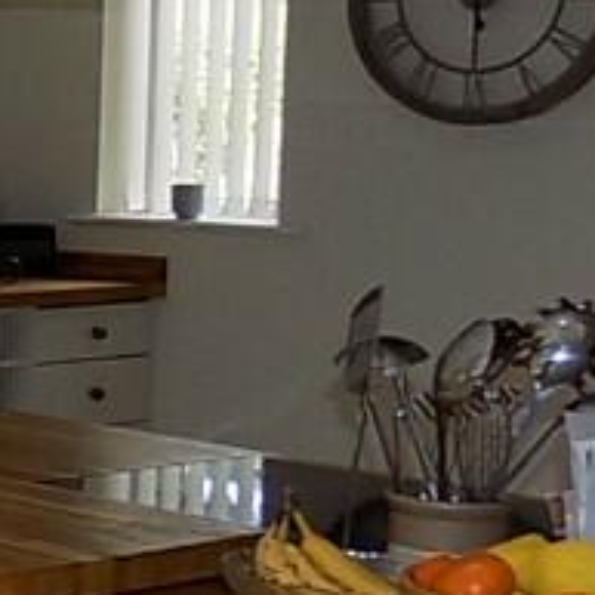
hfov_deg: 12.3
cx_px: -894
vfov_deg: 16.1
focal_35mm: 108
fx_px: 2100
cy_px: 318
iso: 80
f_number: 3.1
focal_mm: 4
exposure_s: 1/50
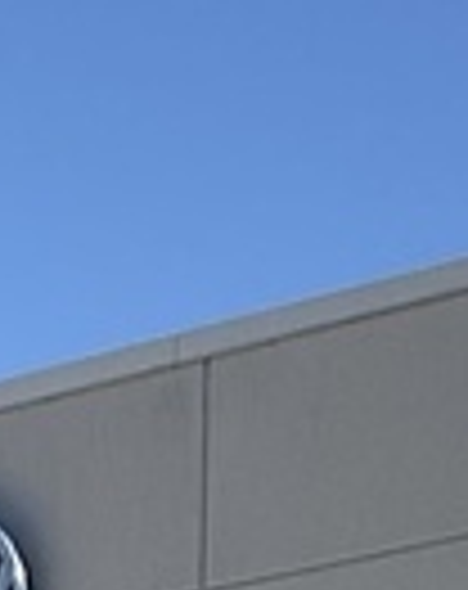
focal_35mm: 222
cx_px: -670
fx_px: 3862
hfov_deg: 6.6
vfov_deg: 7.7
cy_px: 1718
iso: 16
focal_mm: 3
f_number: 1.8
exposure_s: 1/1912
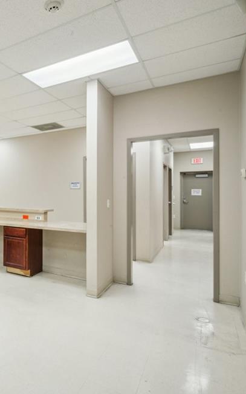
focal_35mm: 24
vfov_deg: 74.8
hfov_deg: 41.5
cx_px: -19
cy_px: 194
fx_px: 258
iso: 400
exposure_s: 1/4
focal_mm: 15
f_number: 14
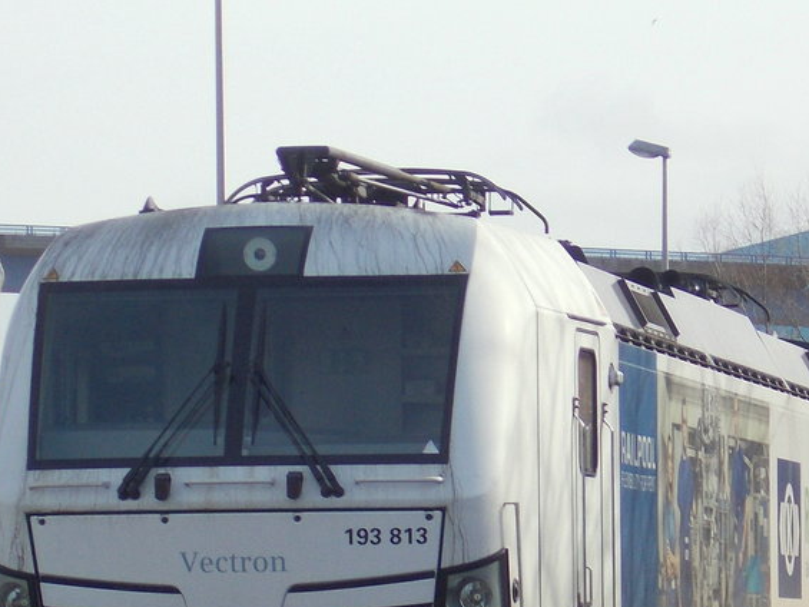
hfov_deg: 8.2
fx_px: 5610
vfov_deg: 6.2
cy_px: 460
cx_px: 525
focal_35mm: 240
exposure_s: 1/250
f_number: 6
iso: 80
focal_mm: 20.1
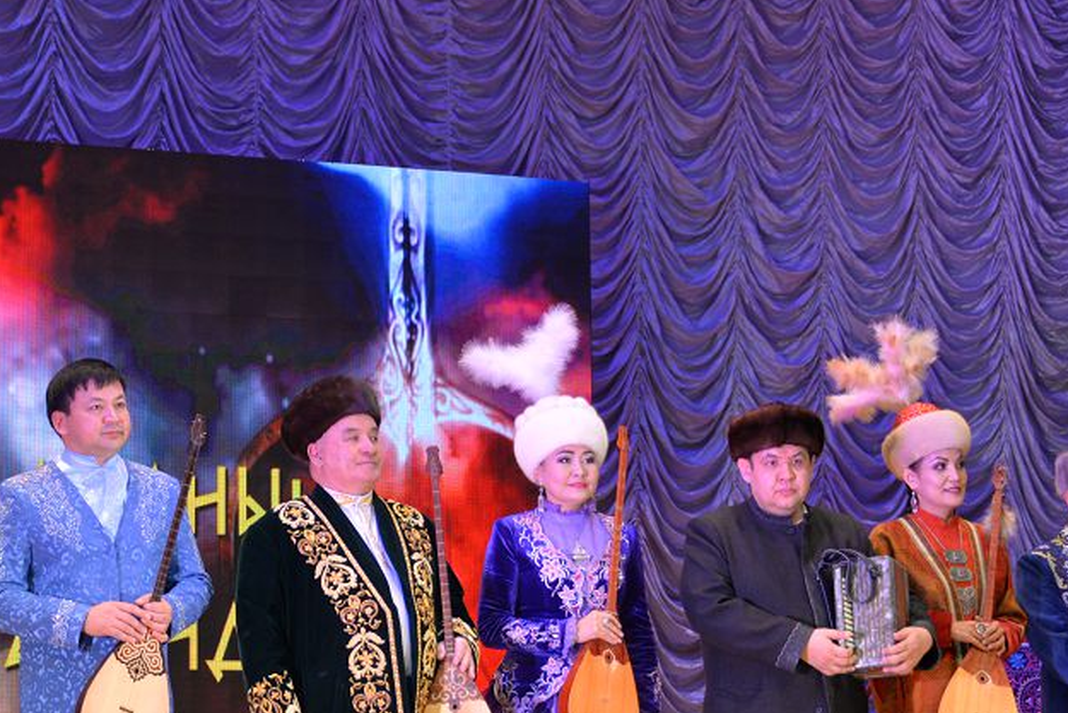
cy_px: 529
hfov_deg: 19.5
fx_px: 3086
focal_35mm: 104
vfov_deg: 13.1
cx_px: 273
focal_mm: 65
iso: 720
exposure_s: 1/60
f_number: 4.8
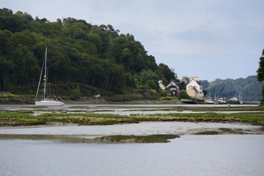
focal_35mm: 165
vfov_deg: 8.3
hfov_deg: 12.5
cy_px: 88
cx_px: 132
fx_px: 1210
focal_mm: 165
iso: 400
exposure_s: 1/1250
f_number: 5.6
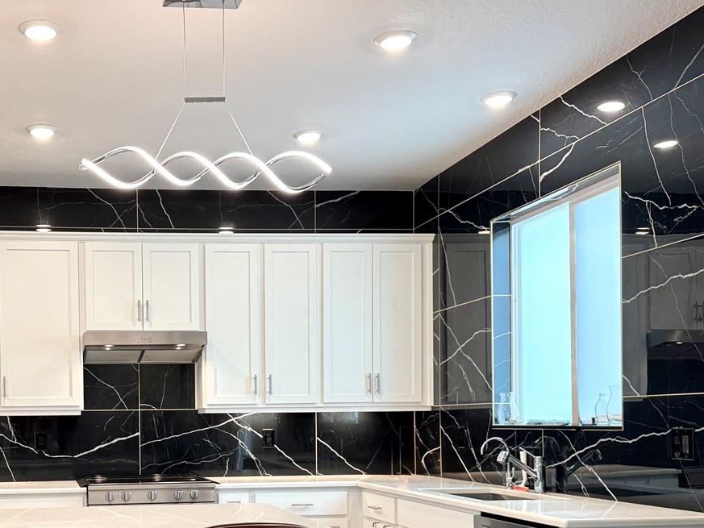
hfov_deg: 41.3
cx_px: 150
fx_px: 895
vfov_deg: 32.0
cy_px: 426
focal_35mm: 44
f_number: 1.78
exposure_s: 1/120
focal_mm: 6.76
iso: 125
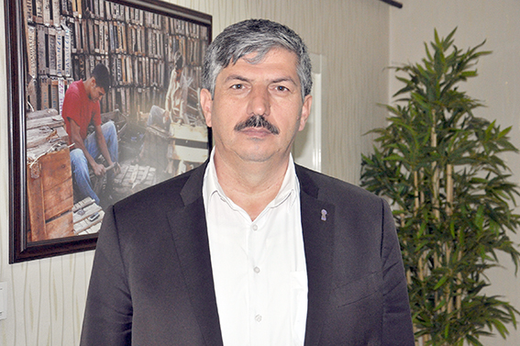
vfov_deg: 20.1
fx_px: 974
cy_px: 173
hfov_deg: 29.9
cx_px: 260
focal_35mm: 68
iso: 800
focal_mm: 45
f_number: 4.8
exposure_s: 1/60
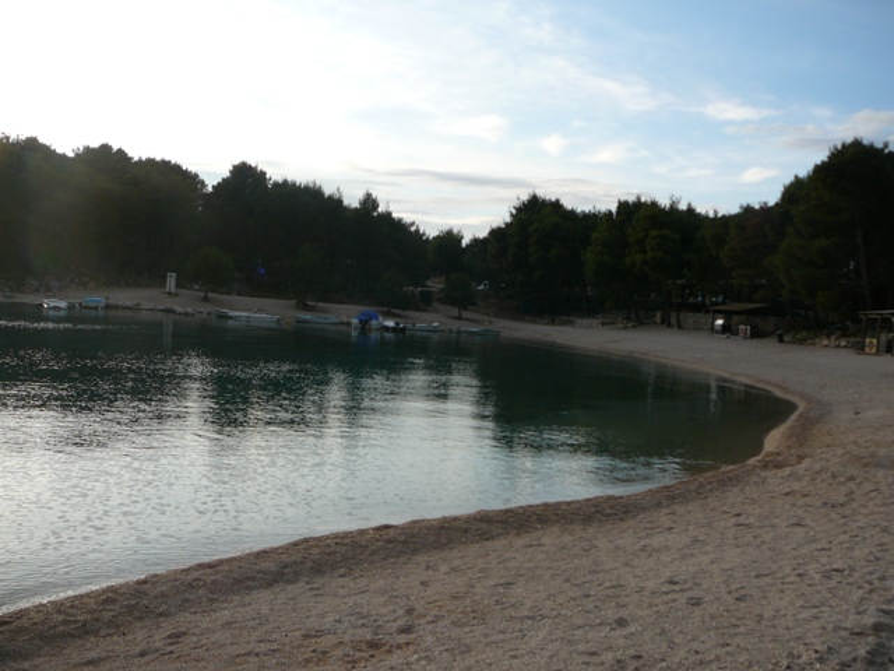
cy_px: 336
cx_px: 447
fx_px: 904
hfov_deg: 52.6
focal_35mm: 35
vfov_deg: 40.7
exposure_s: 1/800
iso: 80
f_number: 2.8
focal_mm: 5.2
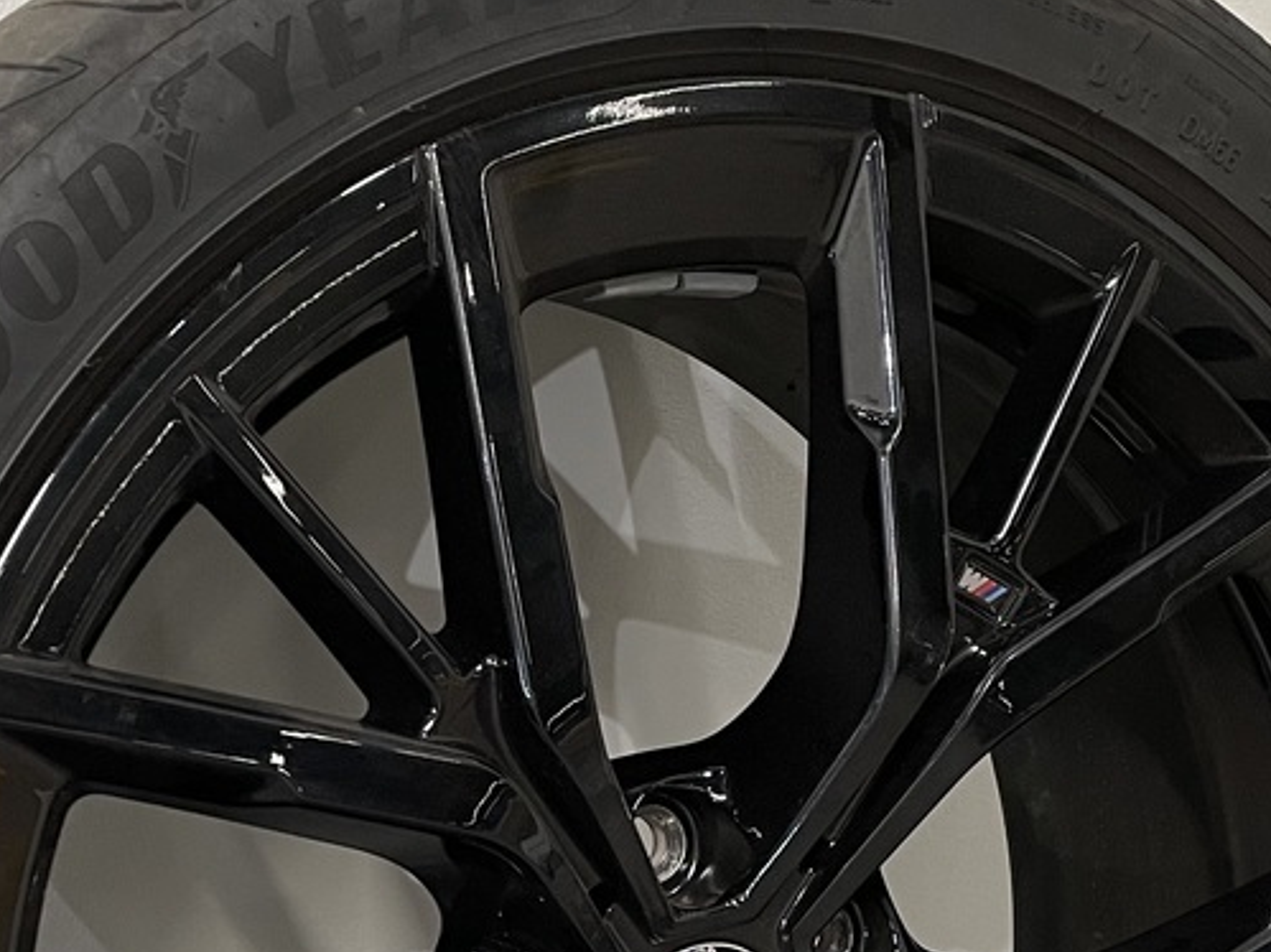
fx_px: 2753
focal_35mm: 75
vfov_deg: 18.9
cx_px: 420
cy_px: 1018
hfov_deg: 25.9
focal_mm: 4.2
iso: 125
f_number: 1.6
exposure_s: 1/70
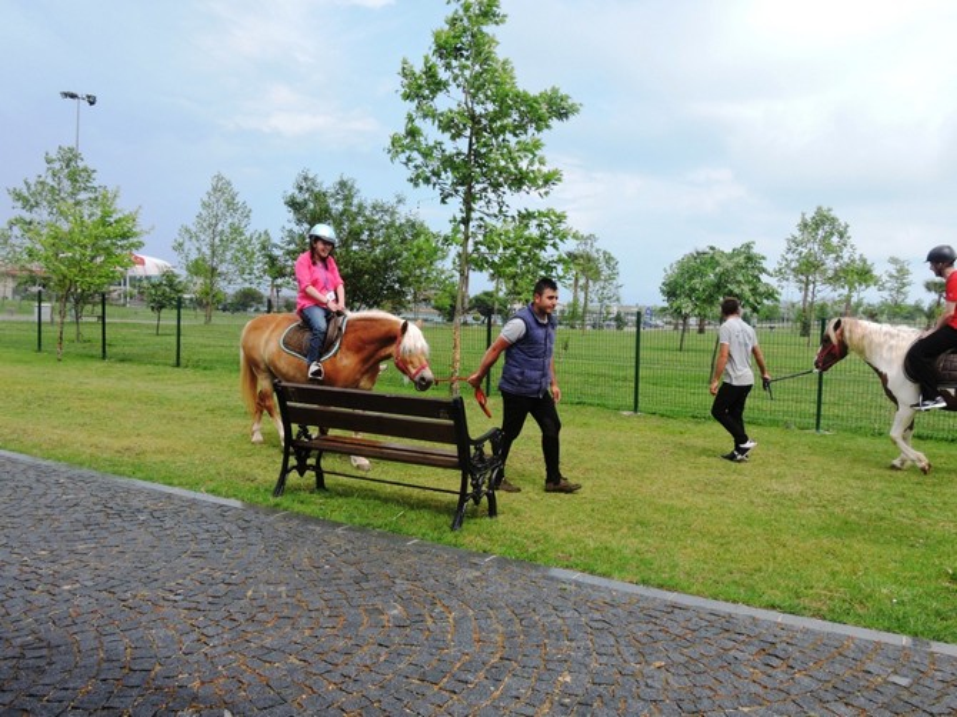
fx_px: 829
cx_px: 478
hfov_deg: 60.0
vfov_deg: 46.8
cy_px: 358
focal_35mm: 30
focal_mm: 5.4
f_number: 3.5
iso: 100
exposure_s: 1/640
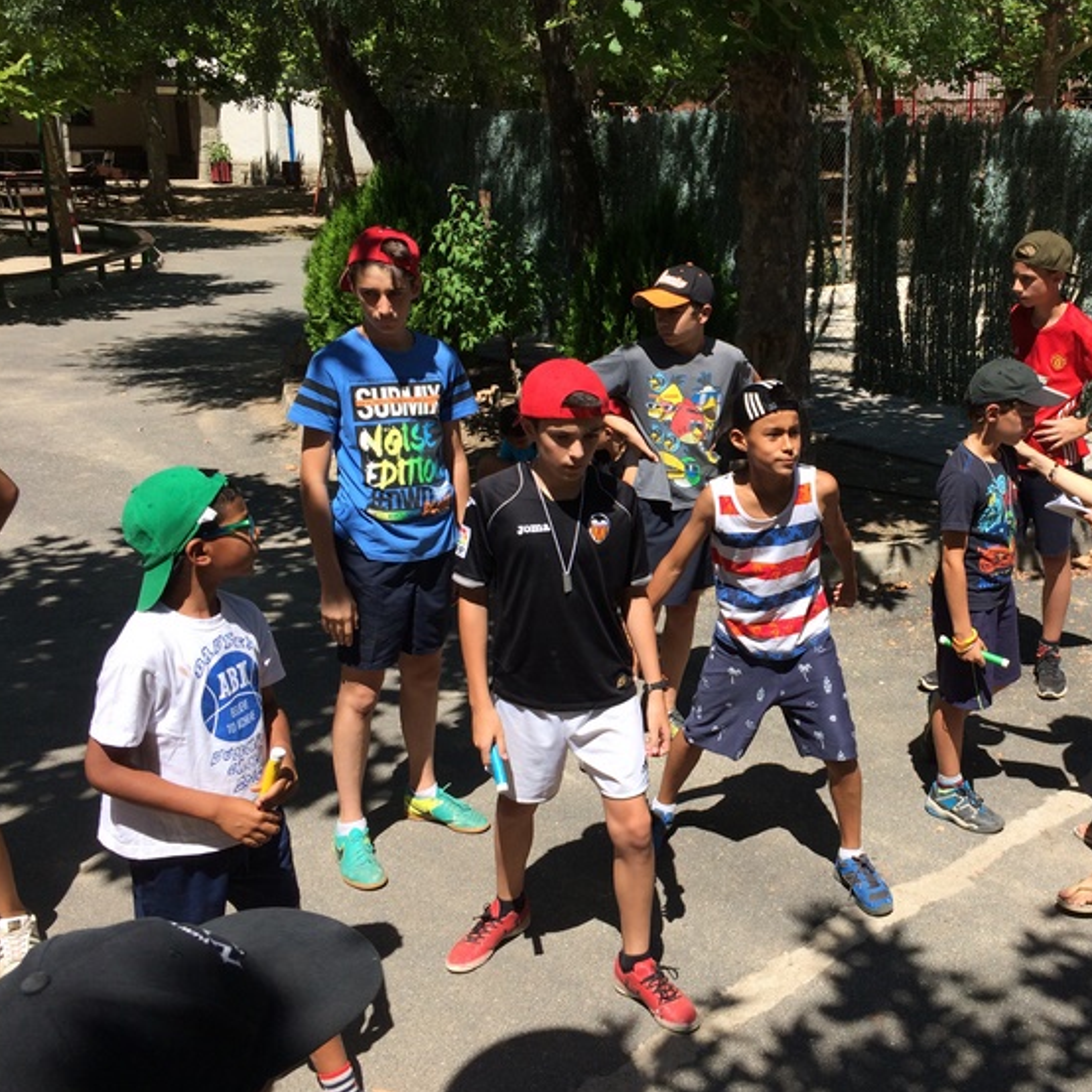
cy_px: 524
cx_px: 783
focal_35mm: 37
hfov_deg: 43.8
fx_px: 1321
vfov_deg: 44.9
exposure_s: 1/1642
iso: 32
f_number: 2.2
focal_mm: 4.15
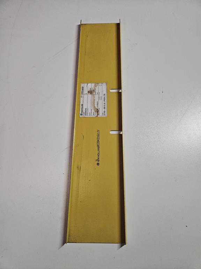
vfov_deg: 73.9
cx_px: 100
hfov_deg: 58.9
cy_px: 134
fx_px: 178
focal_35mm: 23
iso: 640
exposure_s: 1/200
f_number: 1.8
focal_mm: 5.4
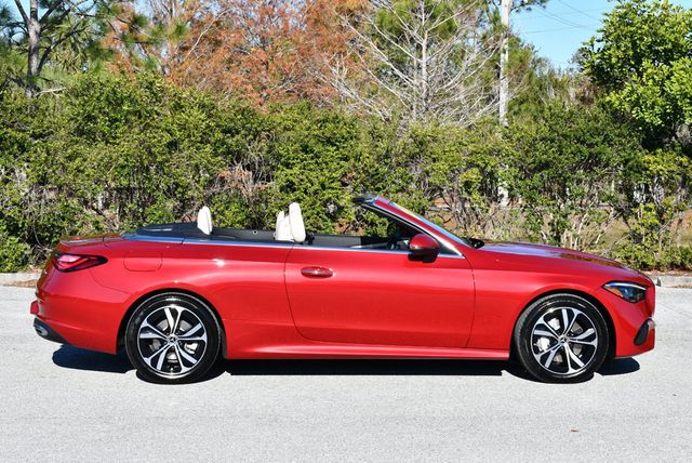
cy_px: 232
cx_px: 346
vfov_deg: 19.0
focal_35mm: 72
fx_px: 1385
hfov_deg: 28.0
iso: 100
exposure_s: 1/250
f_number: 8
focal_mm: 36
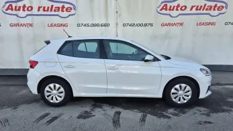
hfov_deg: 71.9
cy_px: 75
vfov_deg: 44.2
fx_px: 161
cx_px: 115
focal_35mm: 26
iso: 25
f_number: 1.8
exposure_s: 1/331
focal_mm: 5.4
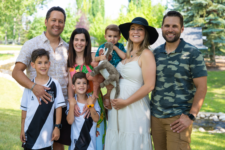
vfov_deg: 26.8
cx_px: 112
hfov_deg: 39.4
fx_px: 314
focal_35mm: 50
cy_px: 75
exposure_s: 1/500
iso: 200
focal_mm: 50.3
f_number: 2.8
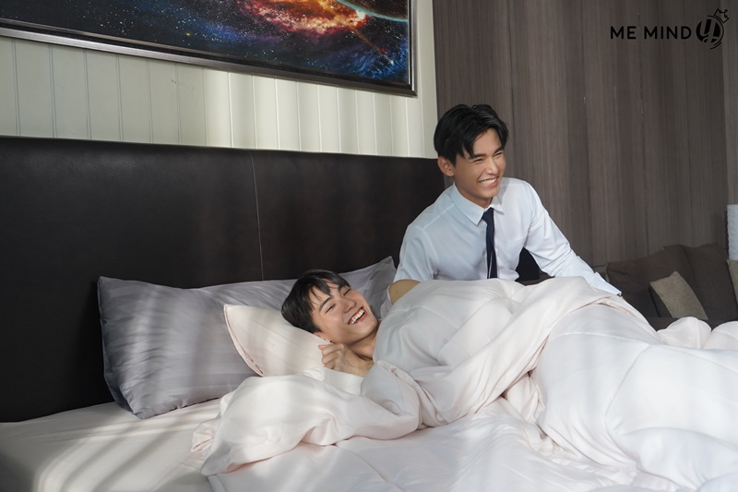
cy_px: 246
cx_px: 369
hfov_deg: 53.1
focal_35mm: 36
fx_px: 738
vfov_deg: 36.9
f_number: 5
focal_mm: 36
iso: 1600
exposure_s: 1/160
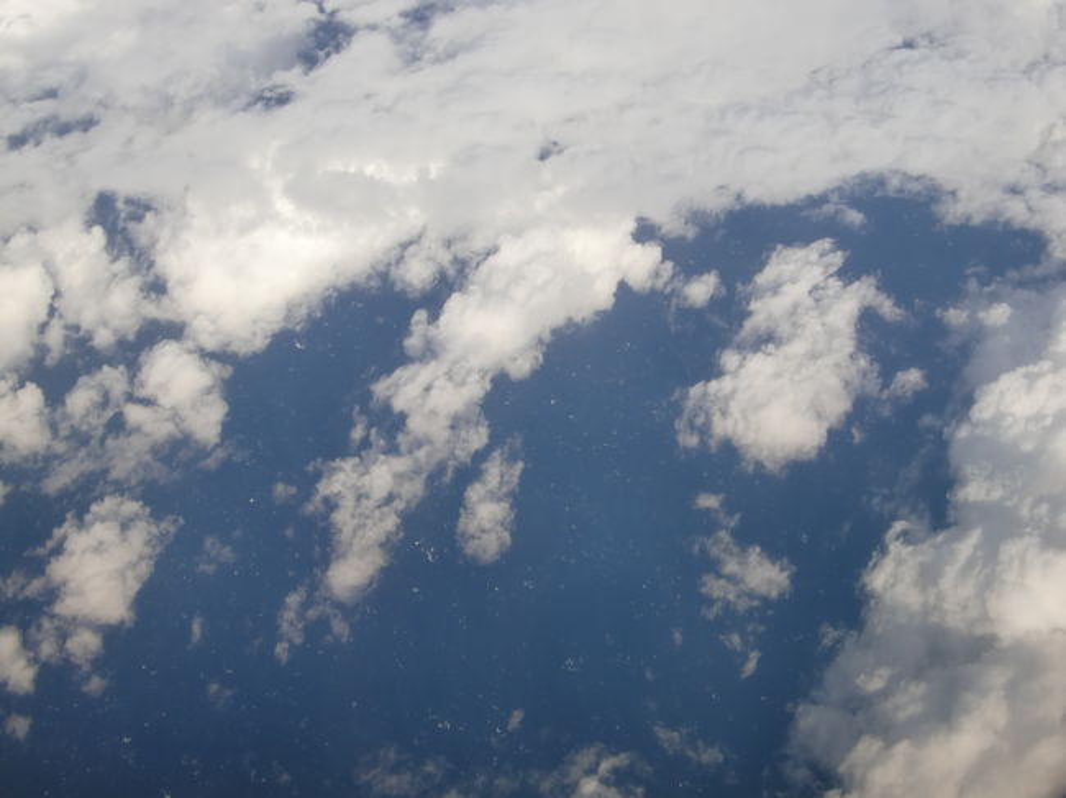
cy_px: 399
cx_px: 533
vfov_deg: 31.5
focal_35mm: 46
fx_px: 1416
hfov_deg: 41.3
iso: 64
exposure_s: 1/1000
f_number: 3.3
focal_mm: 8.2
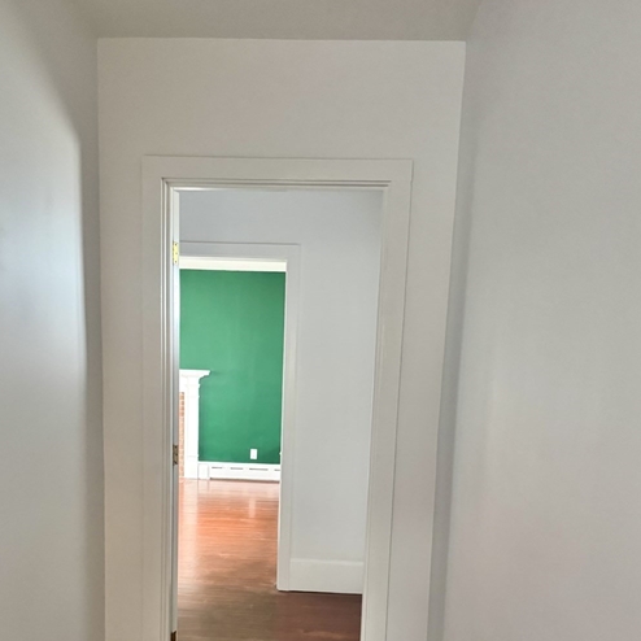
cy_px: 472
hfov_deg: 49.7
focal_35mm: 33
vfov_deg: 48.1
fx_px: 691
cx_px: 289
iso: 500
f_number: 1.78
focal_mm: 6.76
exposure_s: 1/60
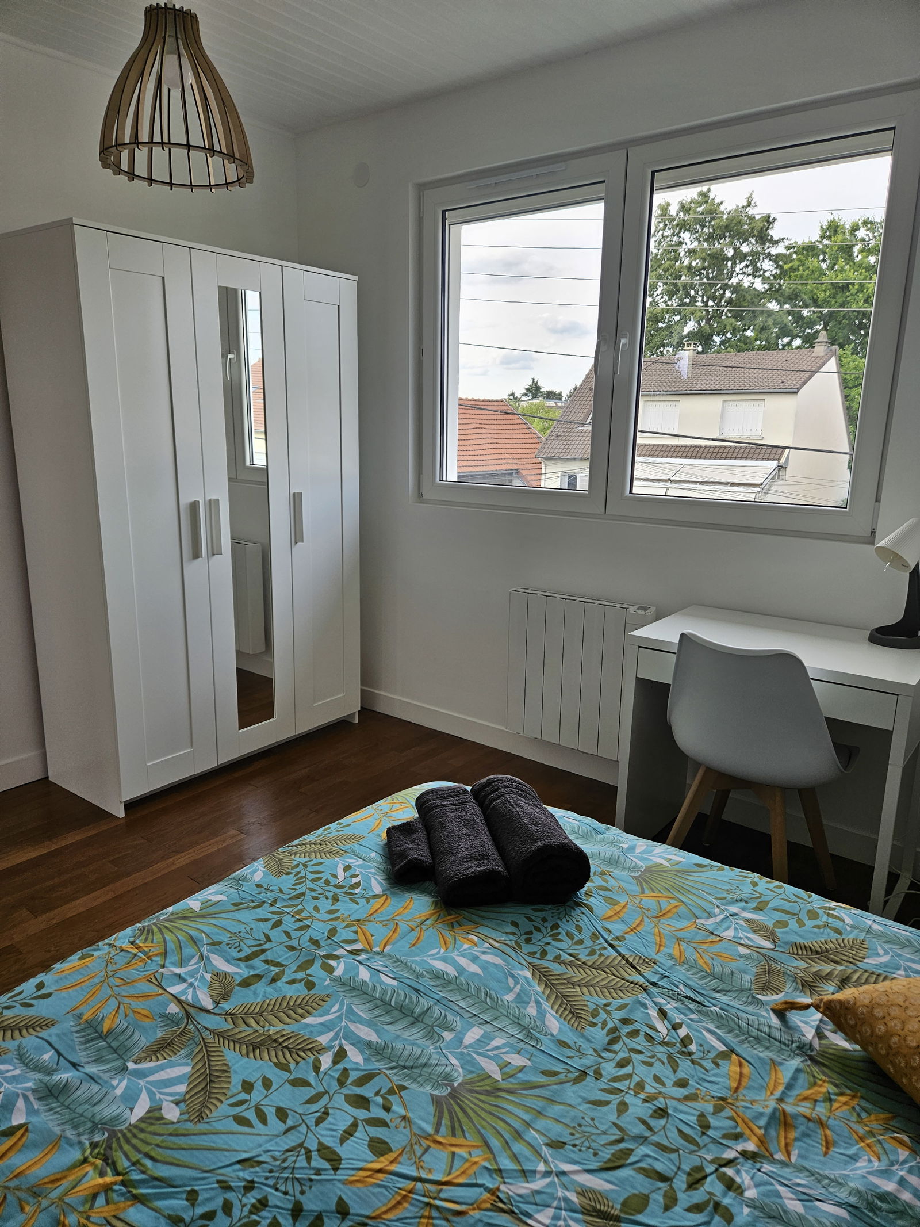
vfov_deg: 73.9
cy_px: 614
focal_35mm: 23
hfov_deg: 58.9
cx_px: 460
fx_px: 815
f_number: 1.8
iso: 40
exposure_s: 1/208
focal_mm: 5.4
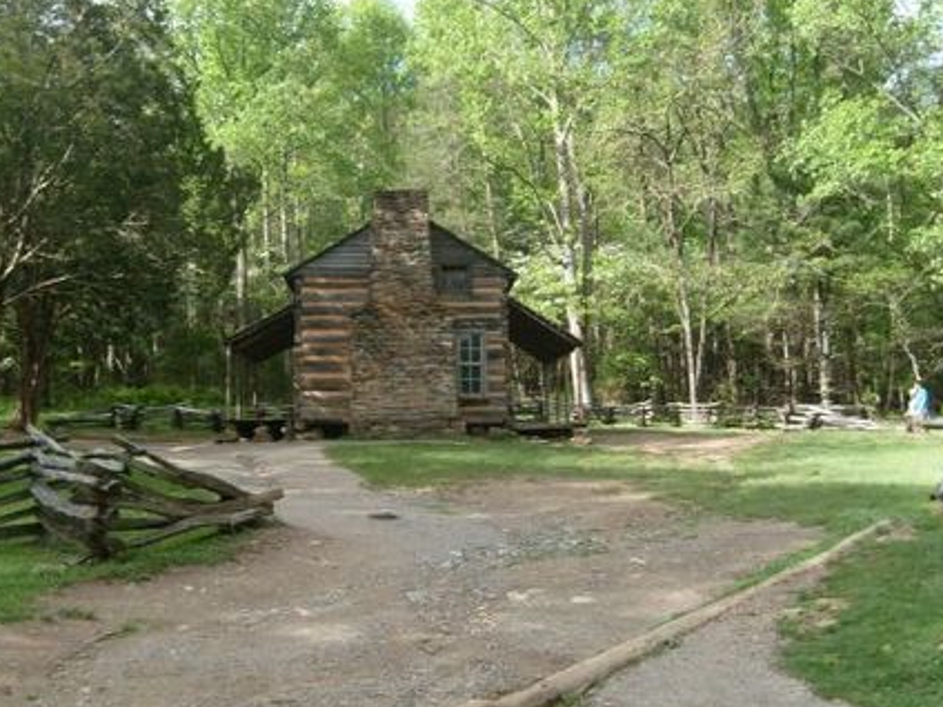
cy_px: 356
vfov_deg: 32.9
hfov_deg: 42.9
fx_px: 1199
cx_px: 437
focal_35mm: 44
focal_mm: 5.8
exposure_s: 1/90
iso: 80
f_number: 7.1
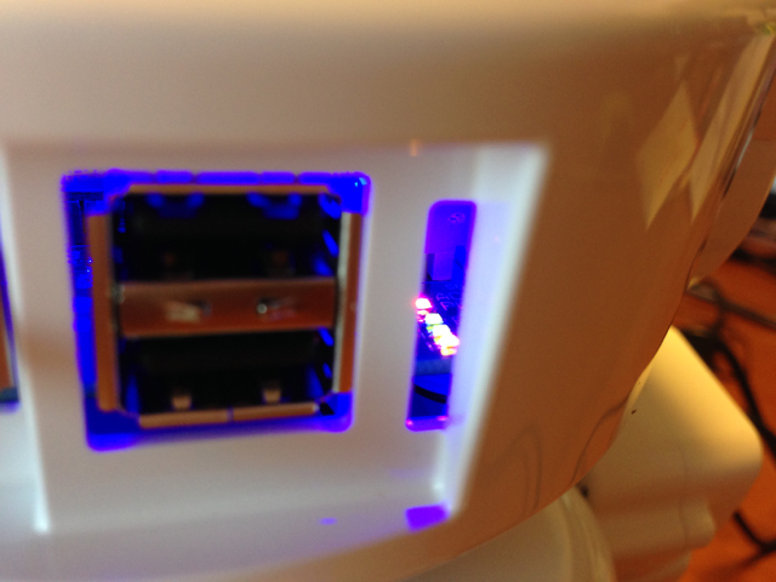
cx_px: 388
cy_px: 291
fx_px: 740
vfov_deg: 42.9
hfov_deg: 55.4
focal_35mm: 33
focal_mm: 4.12
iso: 100
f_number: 2.4
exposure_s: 1/20
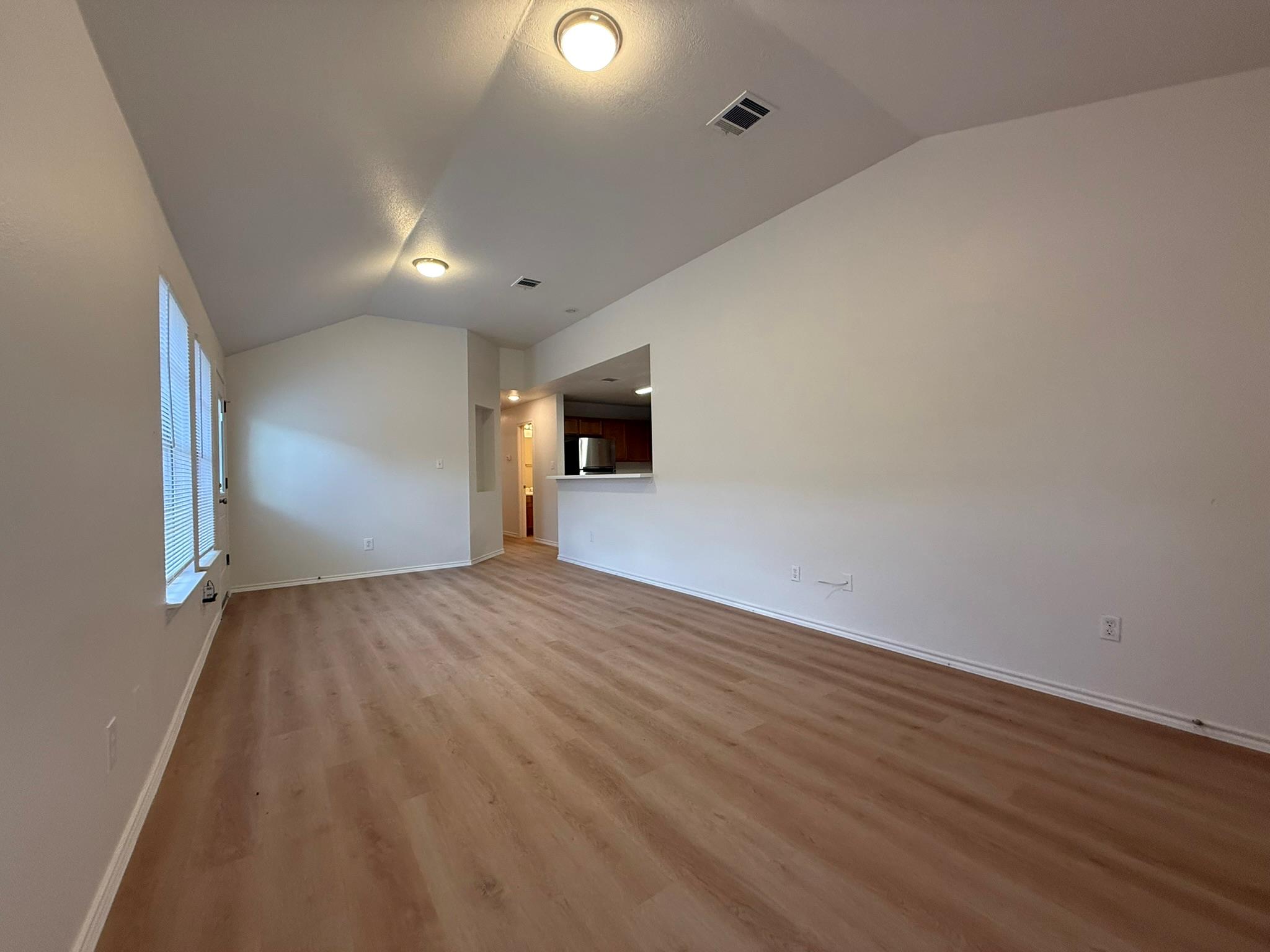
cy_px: 476
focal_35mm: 14
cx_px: 635
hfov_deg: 102.1
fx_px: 514
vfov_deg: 85.7
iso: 250
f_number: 2.2
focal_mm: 2.22
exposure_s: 1/120
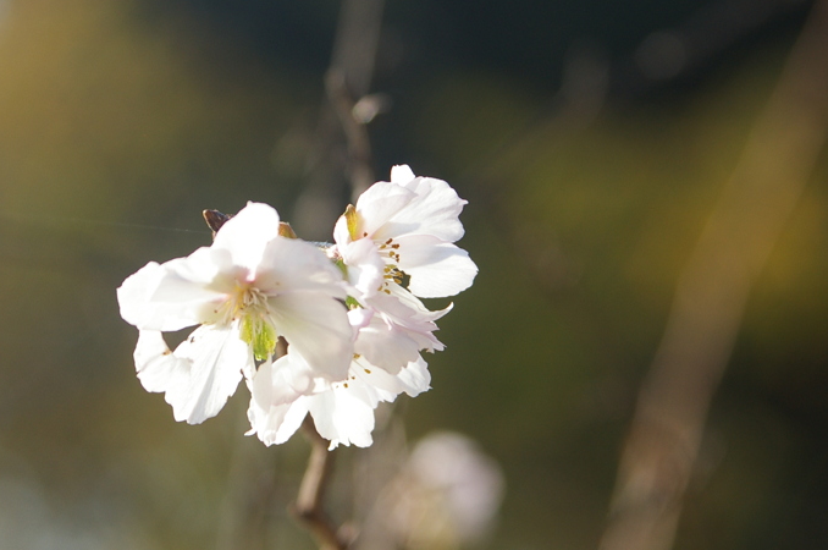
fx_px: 5460
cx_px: 297
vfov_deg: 5.8
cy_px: 319
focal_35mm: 238
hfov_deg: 8.7
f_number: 8
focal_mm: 105
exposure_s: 1/350
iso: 200
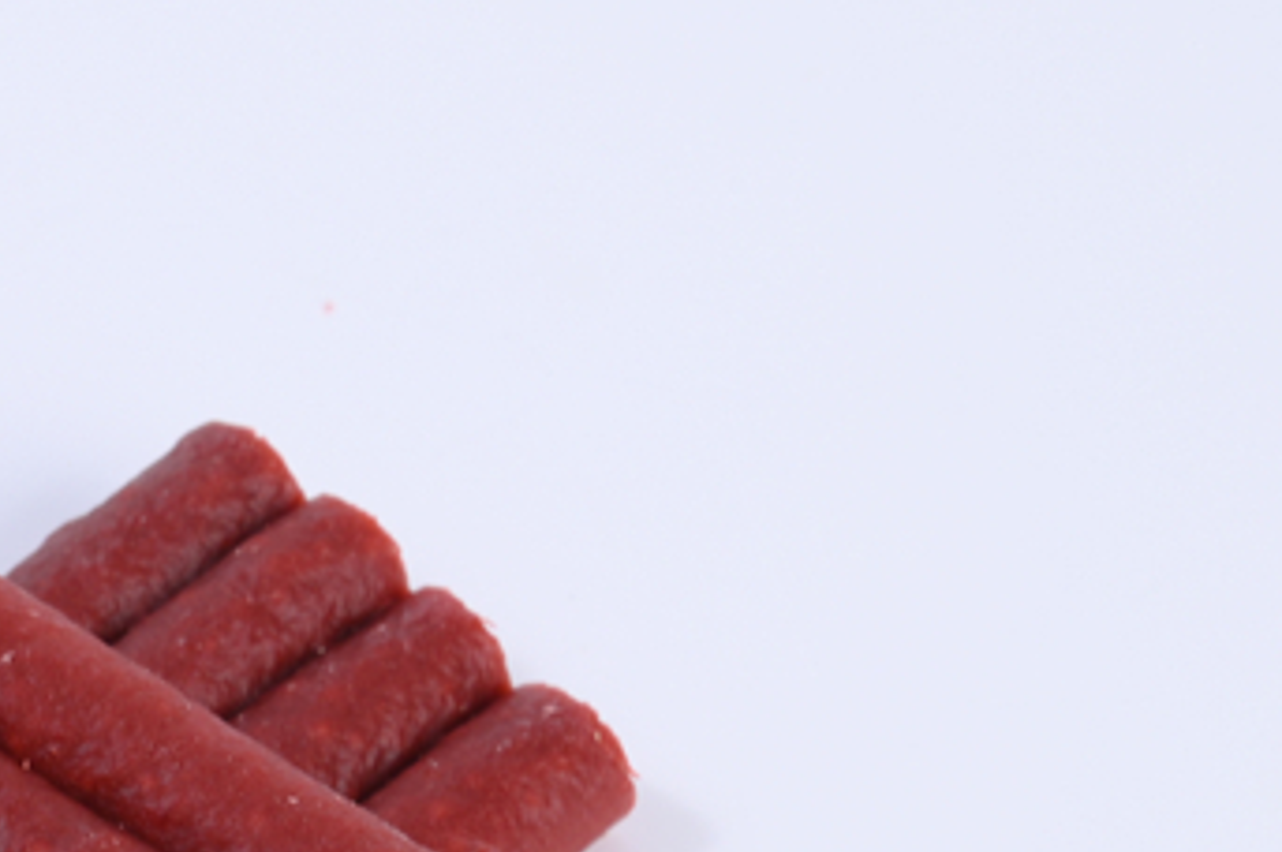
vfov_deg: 3.9
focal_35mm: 350
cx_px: -153
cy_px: 1056
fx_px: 12452
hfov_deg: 5.9
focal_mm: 120
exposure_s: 1/125
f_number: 11
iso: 160
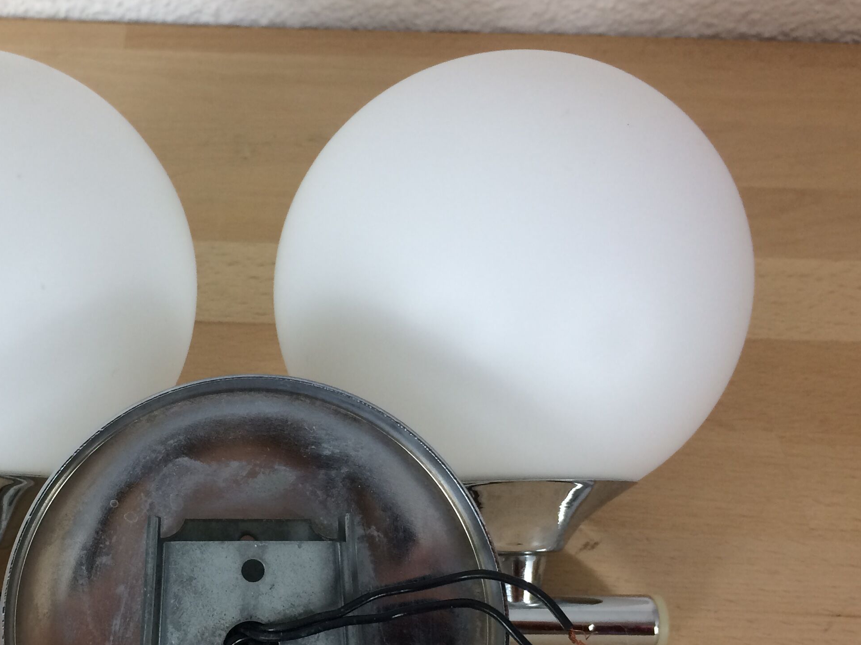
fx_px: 1219
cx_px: 211
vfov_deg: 29.4
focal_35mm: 49
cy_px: 456
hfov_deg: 37.9
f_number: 2.2
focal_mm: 4.15
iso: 40
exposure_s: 1/33
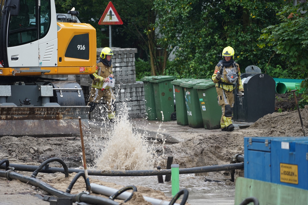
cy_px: 102
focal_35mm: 200
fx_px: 1711
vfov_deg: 6.9
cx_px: 154
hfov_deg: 10.3
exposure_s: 1/250
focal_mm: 200
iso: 320
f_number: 4
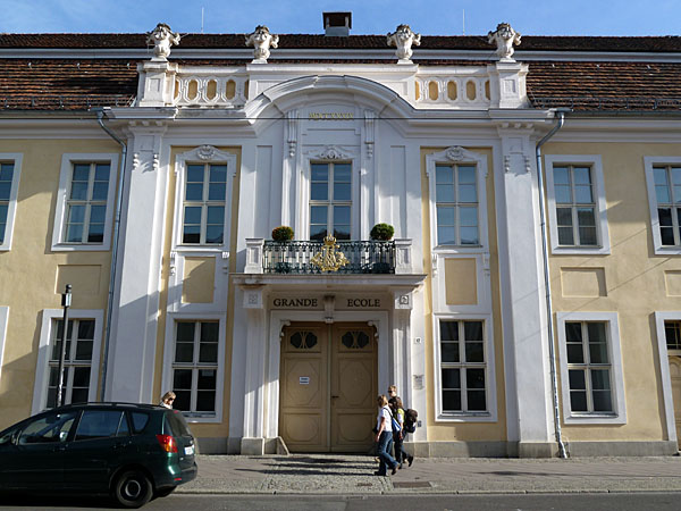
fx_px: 590
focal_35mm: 30
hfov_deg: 60.0
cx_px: 340
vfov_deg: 46.8
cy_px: 256
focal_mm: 5
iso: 80
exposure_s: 1/400
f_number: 4
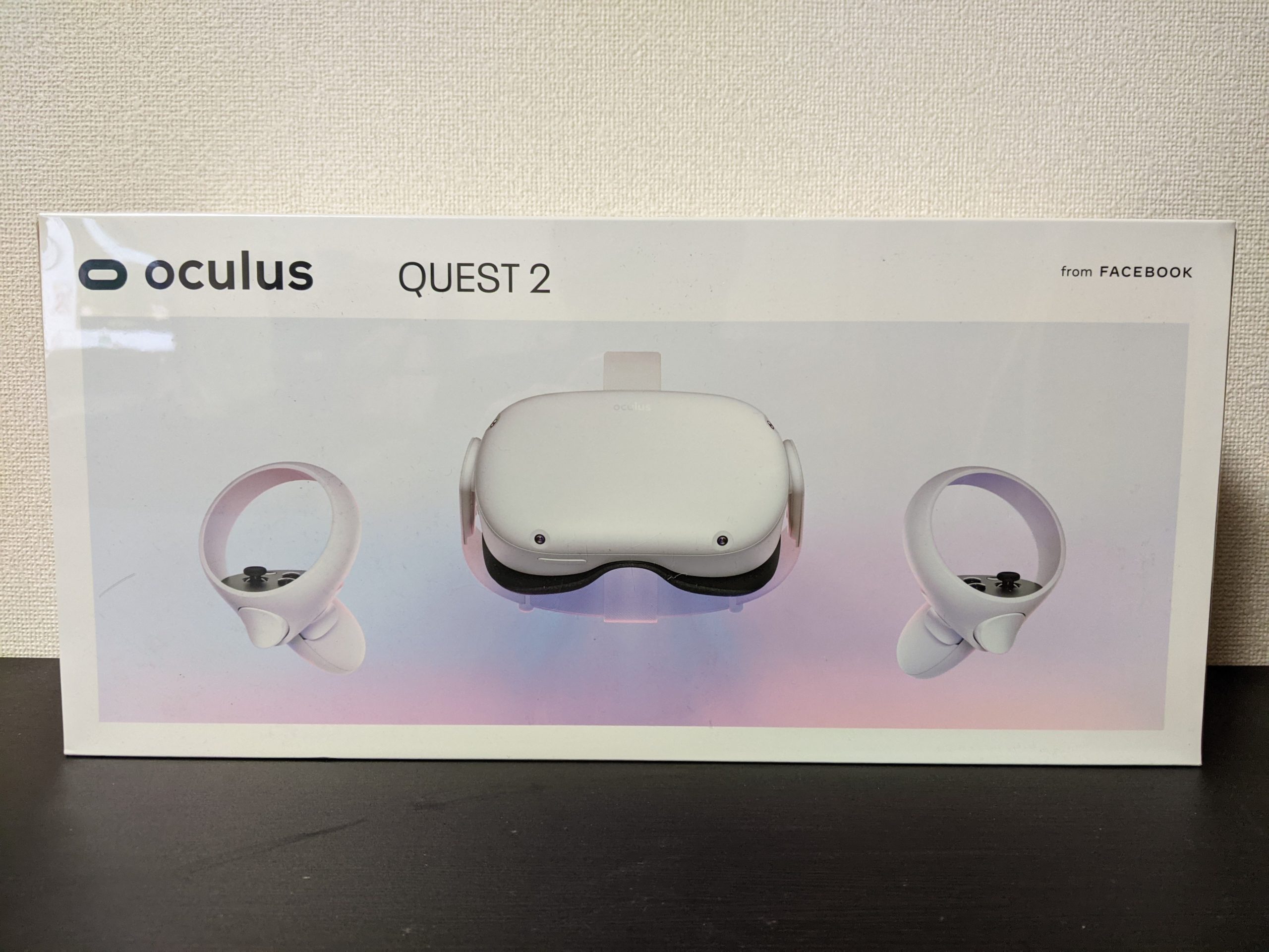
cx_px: 634
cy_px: 476
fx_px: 990
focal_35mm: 27
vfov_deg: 51.4
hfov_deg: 65.3
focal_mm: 4.44
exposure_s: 1/40
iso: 453
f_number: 1.8
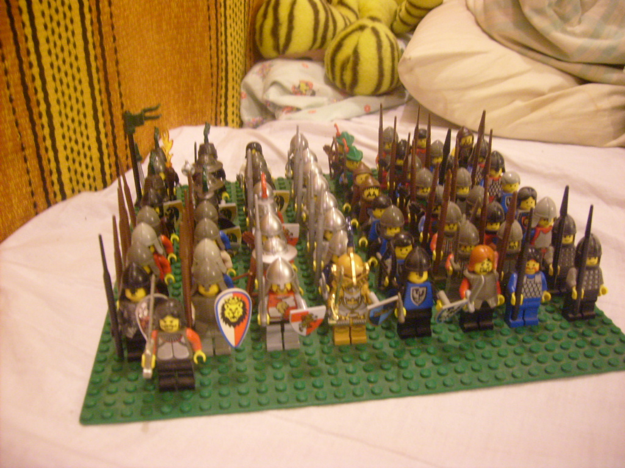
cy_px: 234
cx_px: 312
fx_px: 632
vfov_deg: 40.7
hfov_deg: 52.6
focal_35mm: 35
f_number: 2.8
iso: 200
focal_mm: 5.8
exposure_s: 1/4
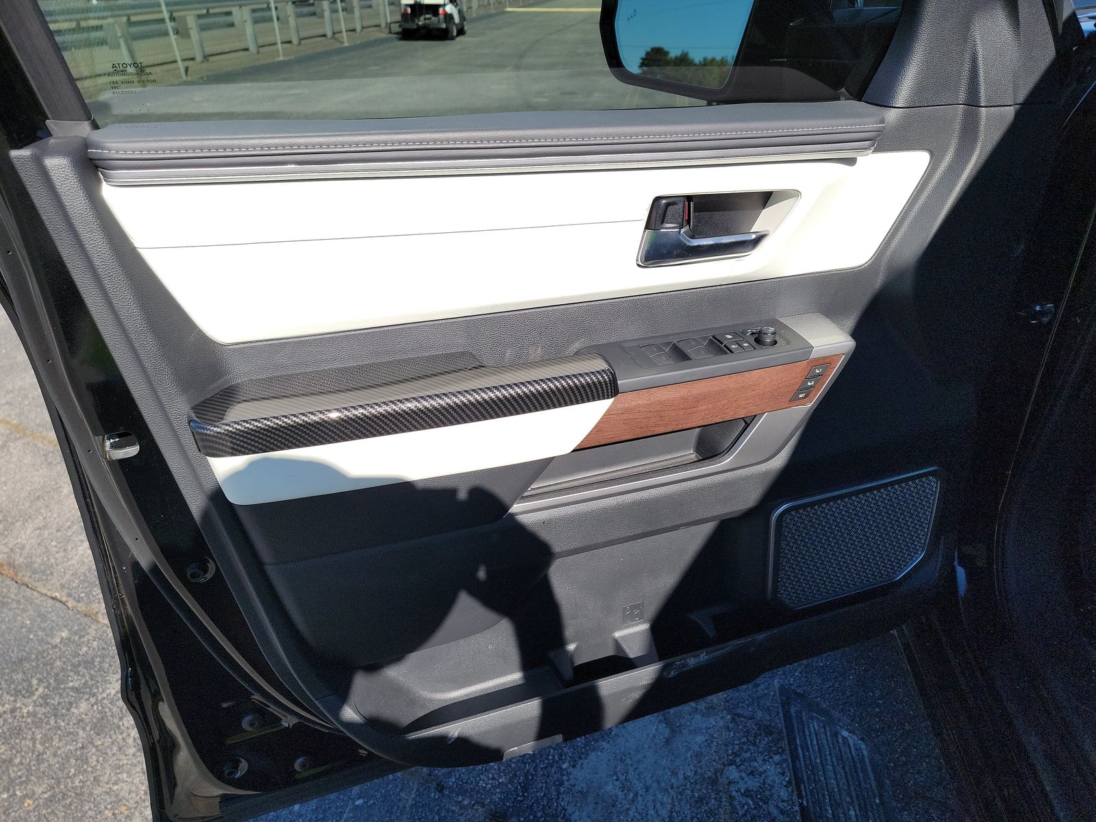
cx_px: 548
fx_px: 760
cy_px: 411
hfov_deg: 71.6
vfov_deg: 56.8
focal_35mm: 24
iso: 50
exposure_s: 1/650
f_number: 1.8
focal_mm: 6.7
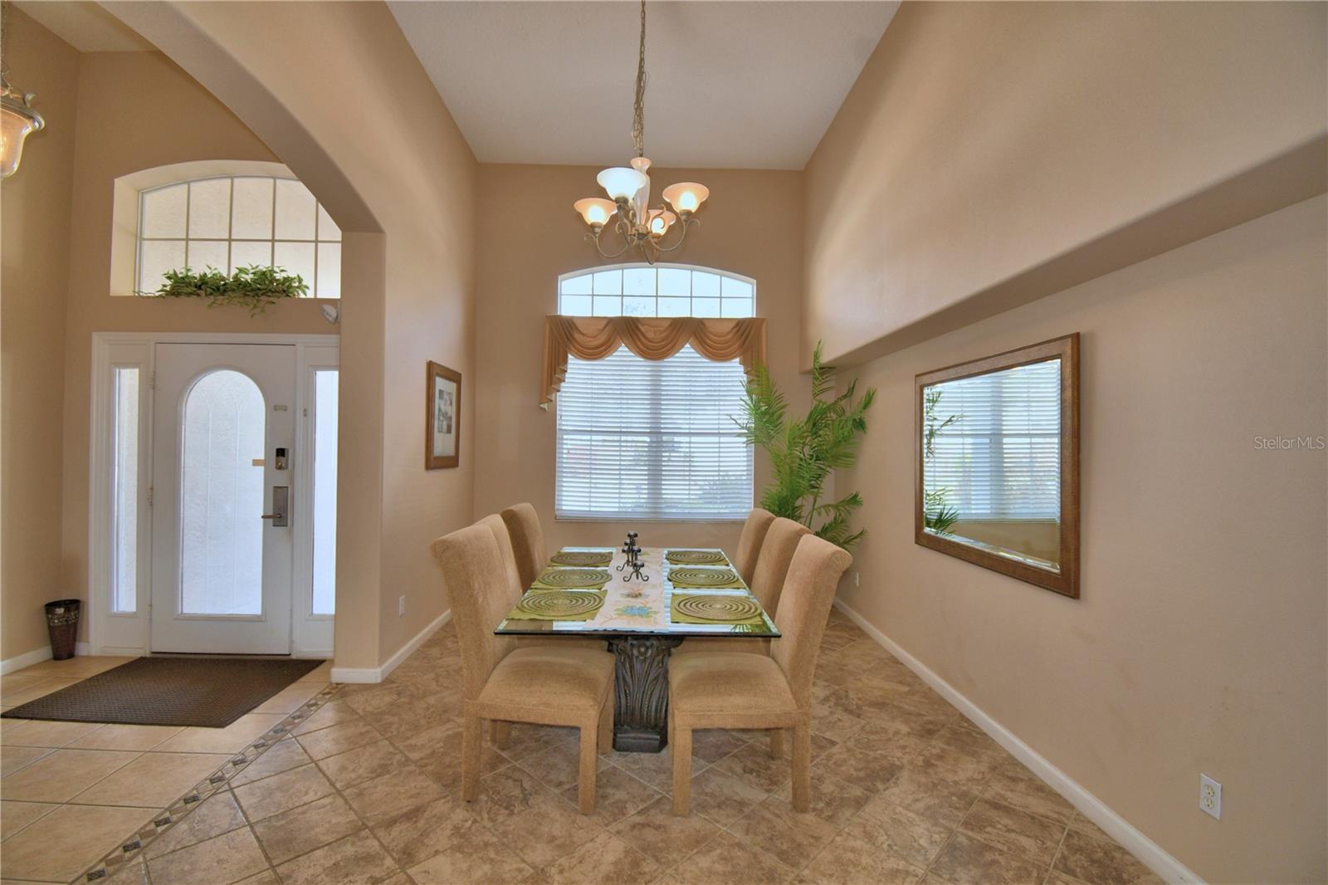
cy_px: 442
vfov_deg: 77.3
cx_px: 664
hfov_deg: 100.4
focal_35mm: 15
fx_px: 553
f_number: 4.5
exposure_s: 1/60
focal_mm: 10
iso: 125
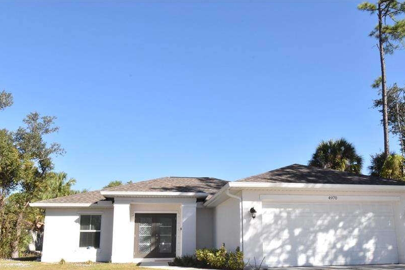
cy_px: 172
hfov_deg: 57.6
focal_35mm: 33
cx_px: 225
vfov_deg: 40.1
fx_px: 367
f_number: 29
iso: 1600
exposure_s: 1/200
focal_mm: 17
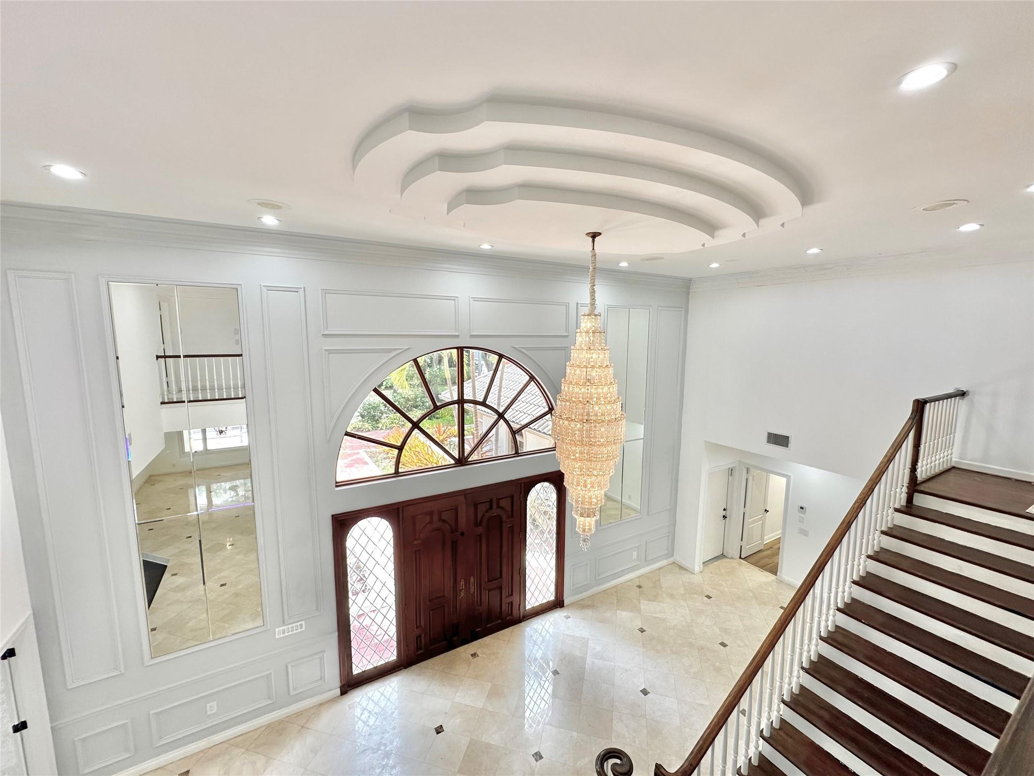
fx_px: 418
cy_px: 388
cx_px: 517
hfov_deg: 102.1
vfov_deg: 85.7
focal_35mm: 14
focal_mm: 2.22
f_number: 2.2
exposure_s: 1/120
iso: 64
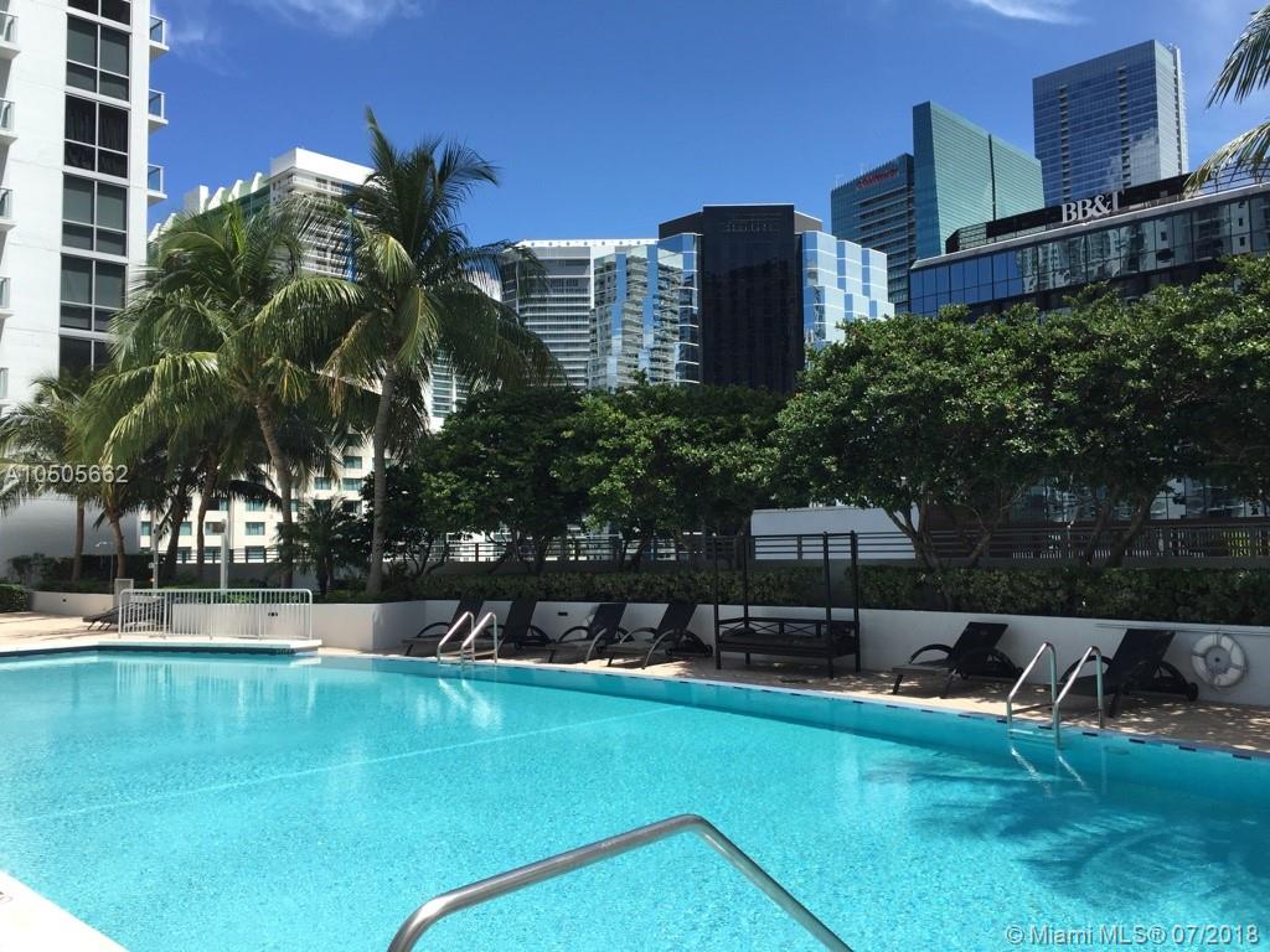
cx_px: 635
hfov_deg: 61.7
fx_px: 1064
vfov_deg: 48.2
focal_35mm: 29
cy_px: 476
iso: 32
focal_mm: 4.15
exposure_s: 1/1522
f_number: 2.2
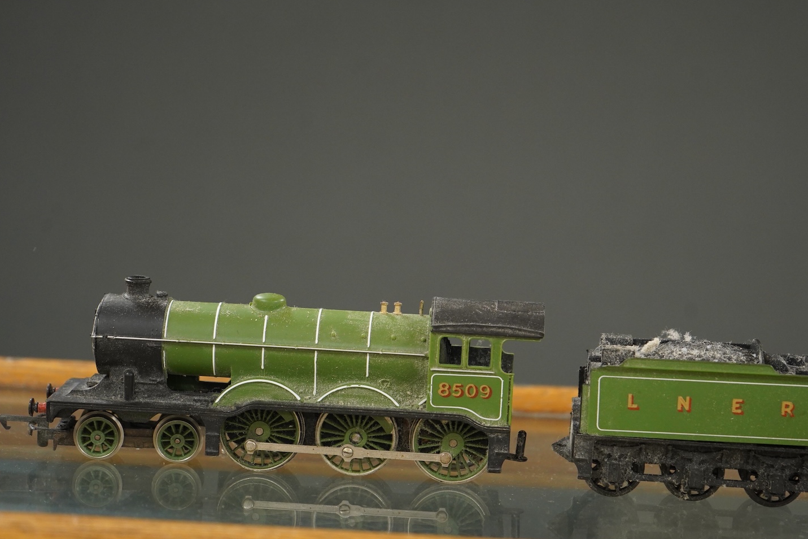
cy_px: 306
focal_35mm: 78
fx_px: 1751
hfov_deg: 26.0
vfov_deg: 17.5
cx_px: 450
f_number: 5.6
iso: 2500
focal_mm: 65
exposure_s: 1/125
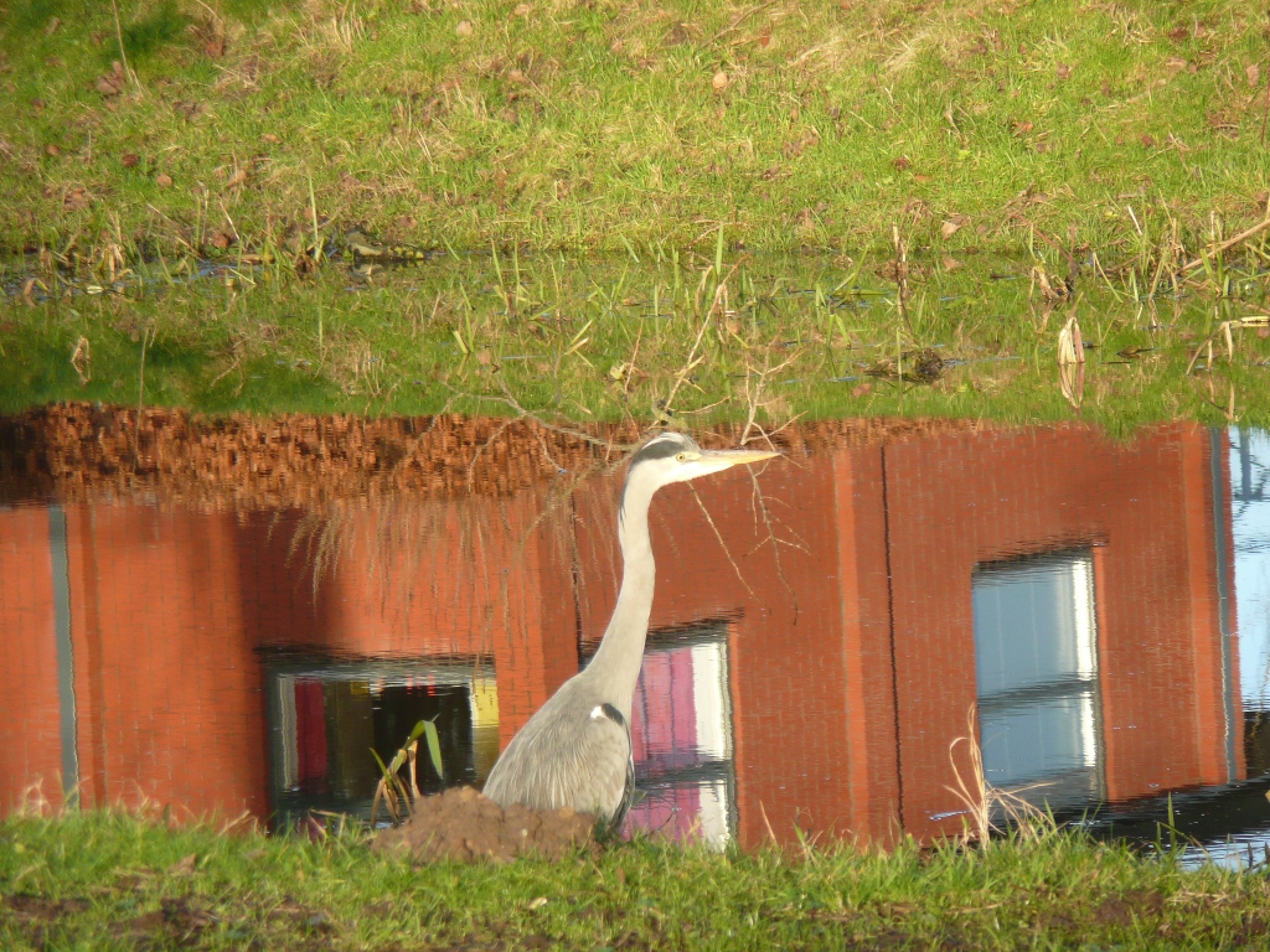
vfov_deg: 5.3
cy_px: 476
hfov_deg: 7.1
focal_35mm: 280
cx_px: 635
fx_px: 10273
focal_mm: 46
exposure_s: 1/80
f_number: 4.9
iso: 100
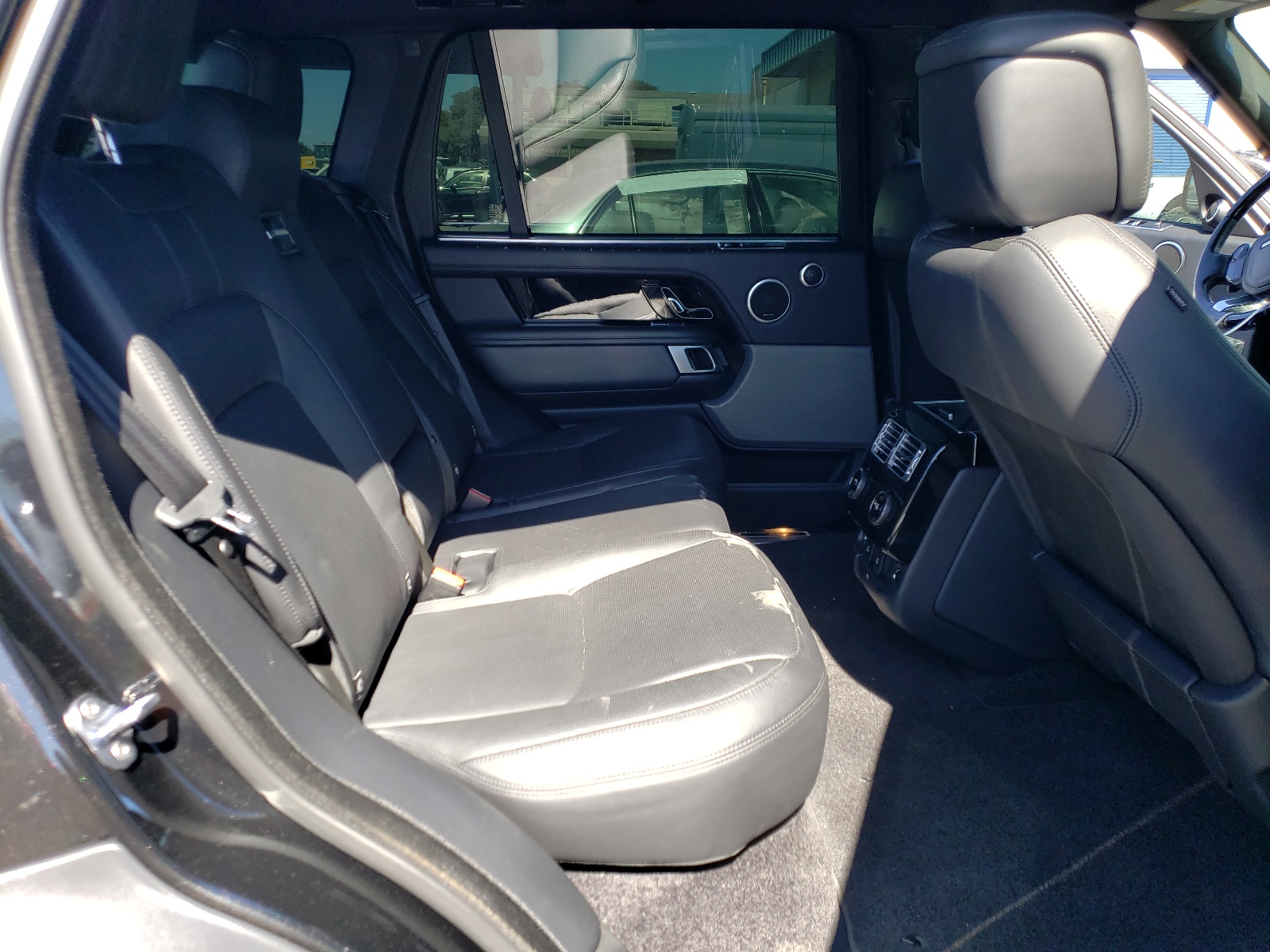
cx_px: 635
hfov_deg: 67.3
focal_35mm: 26
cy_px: 476
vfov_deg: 53.1
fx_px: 954
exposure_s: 1/312
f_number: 1.5
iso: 50
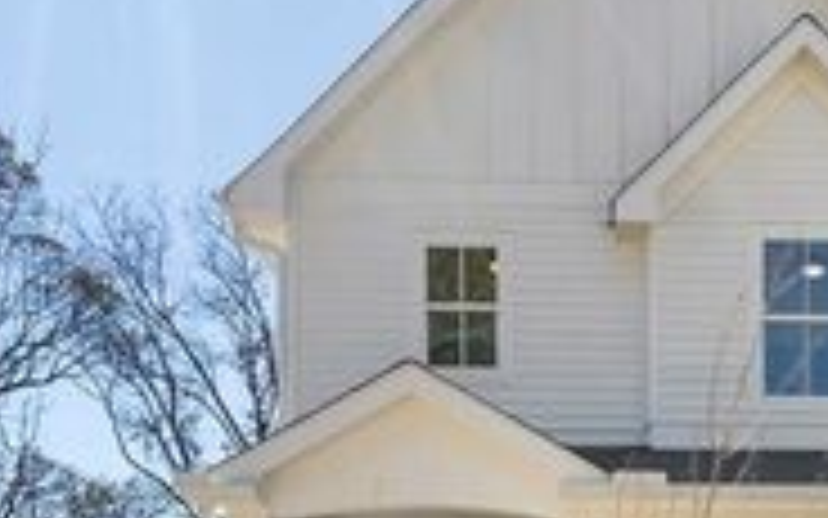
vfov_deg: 22.0
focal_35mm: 58
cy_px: 430
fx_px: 1309
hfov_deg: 33.6
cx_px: 711
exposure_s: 1/320
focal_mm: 21
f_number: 16
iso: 640
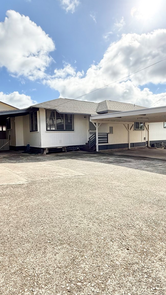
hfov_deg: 53.6
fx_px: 164
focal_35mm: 21
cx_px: 78
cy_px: 145
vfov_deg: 83.8
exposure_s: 1/1497
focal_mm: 2.22
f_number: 2.2
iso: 64
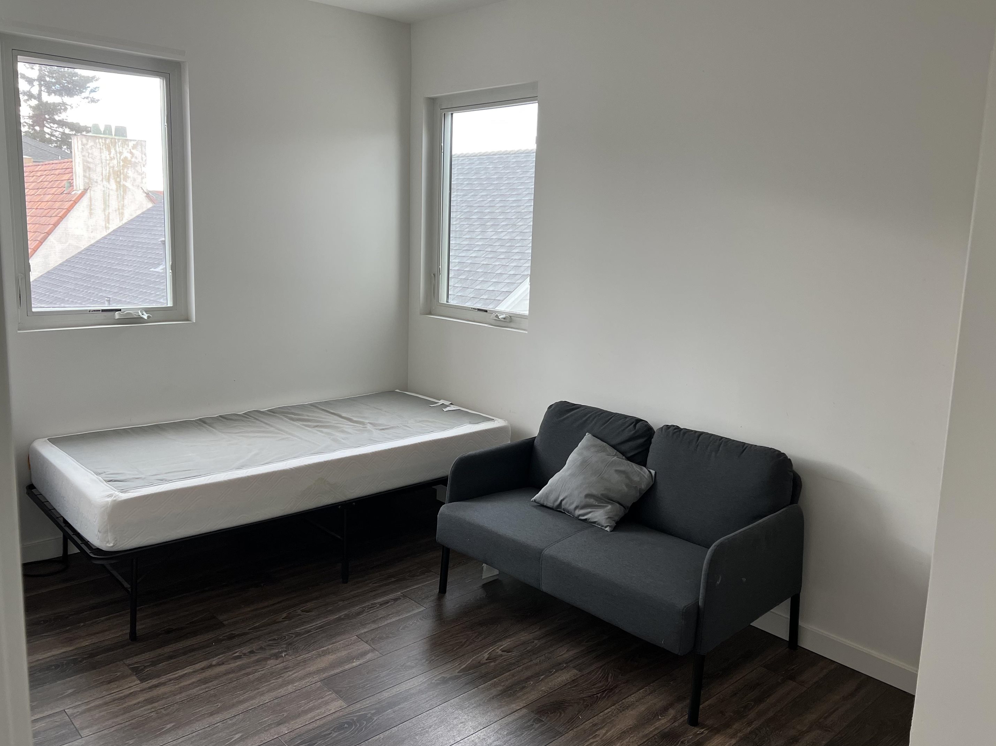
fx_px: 806
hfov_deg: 63.4
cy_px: 351
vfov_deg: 49.7
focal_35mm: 28
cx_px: 508
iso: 100
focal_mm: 5.7
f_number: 1.5
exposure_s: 1/120
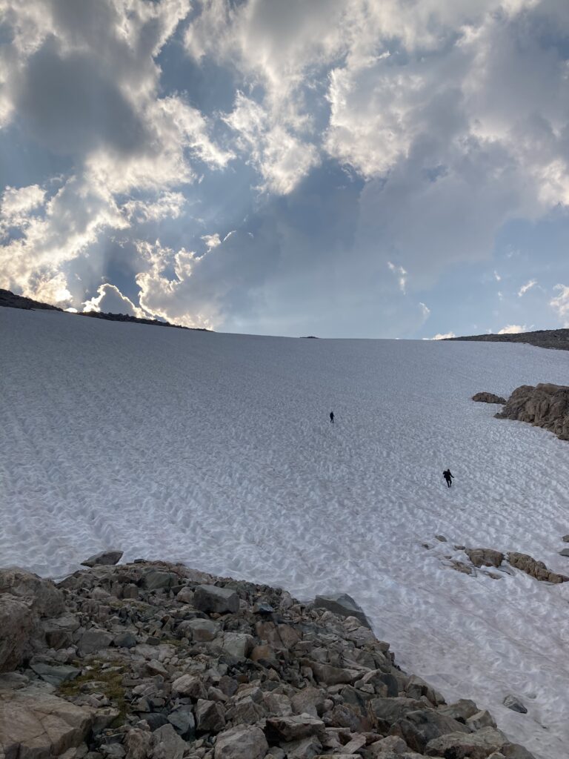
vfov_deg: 63.4
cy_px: 380
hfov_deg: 49.7
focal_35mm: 28
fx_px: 614
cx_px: 284
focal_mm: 3.99
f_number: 1.8
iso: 20
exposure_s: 1/2433
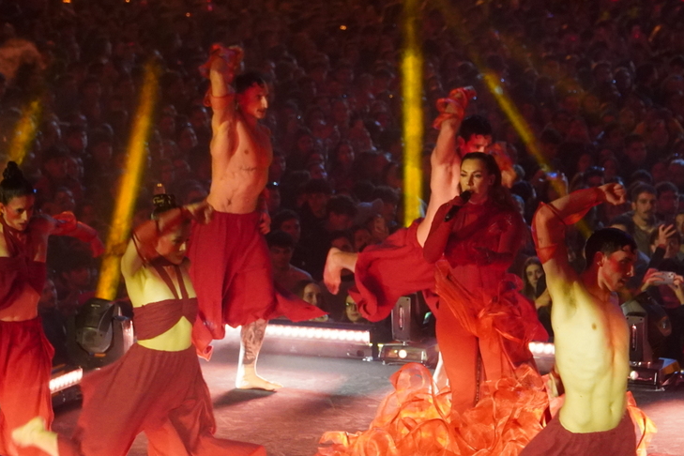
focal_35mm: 158
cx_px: 424
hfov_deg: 13.0
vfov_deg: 8.7
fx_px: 3002
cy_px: 297
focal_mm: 64
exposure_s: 1/100
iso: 3200
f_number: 4
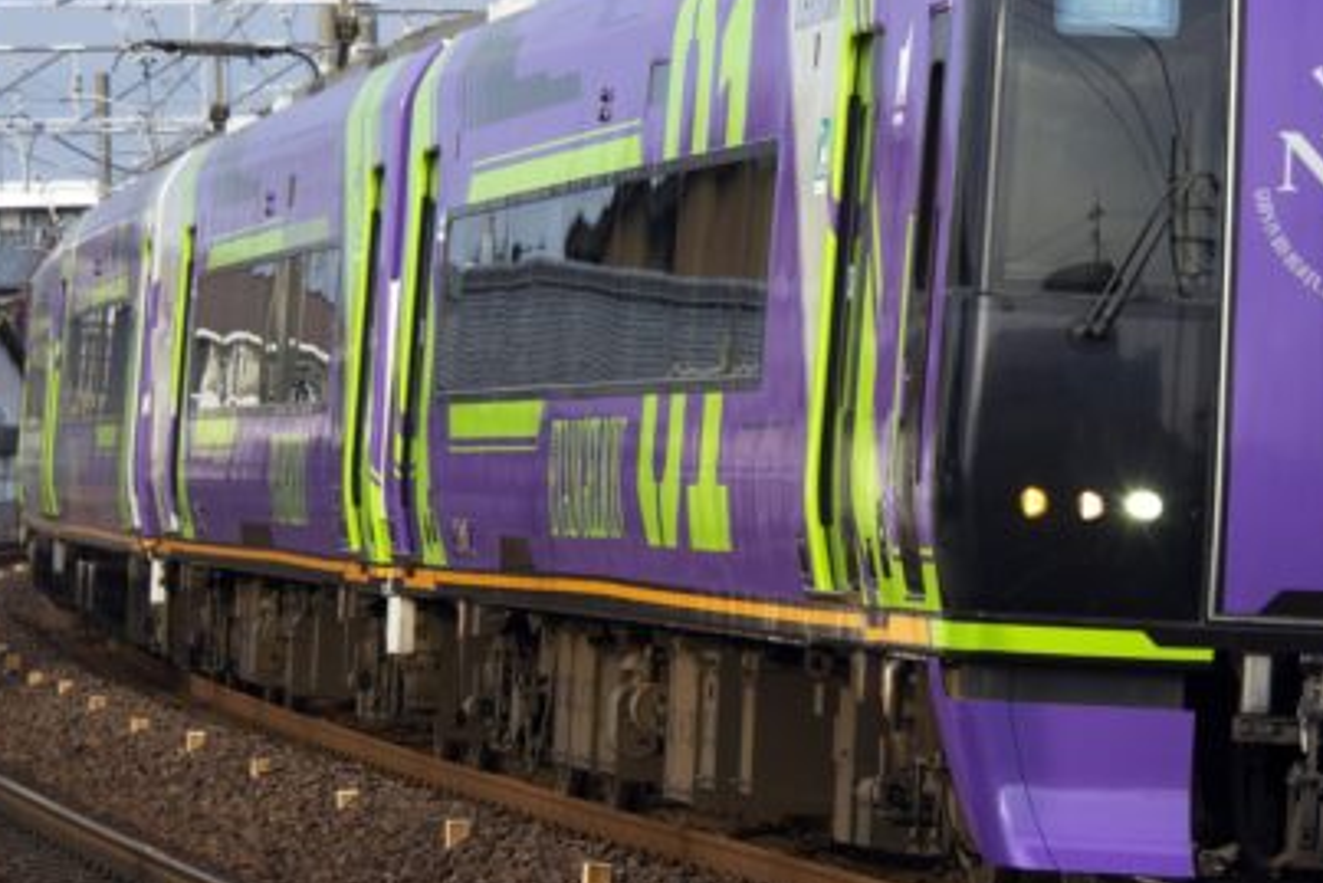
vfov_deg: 4.7
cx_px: 998
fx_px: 10734
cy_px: 254
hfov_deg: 7.0
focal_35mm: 292
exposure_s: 1/500
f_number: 7.1
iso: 400
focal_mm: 112
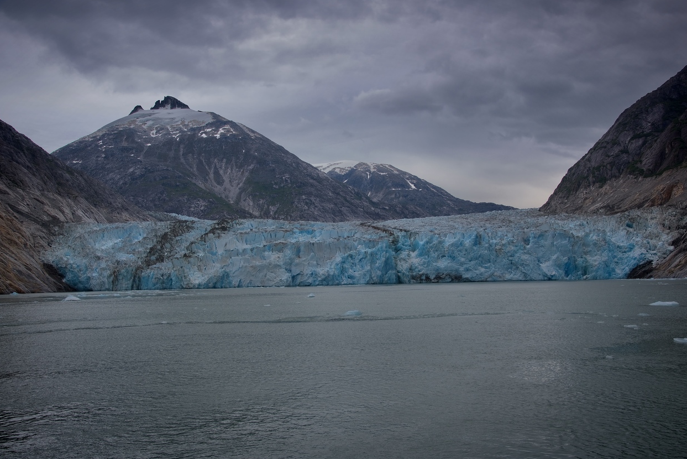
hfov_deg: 54.4
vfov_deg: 37.9
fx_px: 668
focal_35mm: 35
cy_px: 232
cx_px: 347
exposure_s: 1/160
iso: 100
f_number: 8
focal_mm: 34
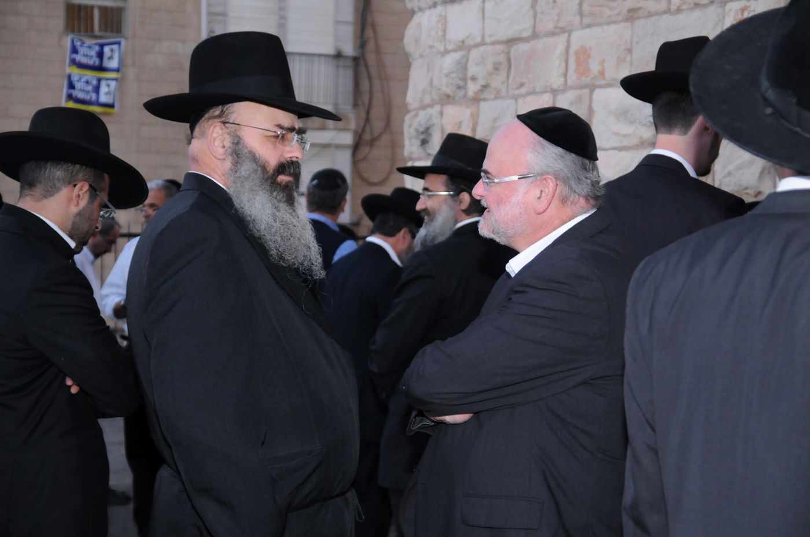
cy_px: 268
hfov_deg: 29.9
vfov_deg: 20.1
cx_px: 405
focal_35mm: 68
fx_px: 1516
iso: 1000
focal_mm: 45
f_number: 4
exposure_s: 1/125
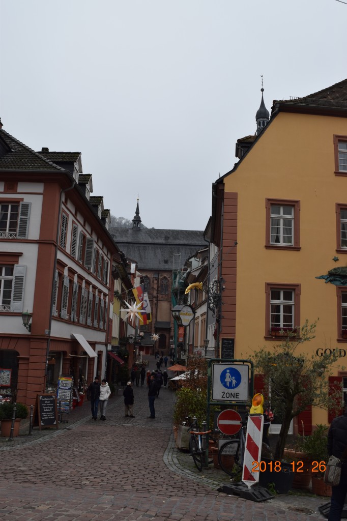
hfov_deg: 38.3
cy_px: 260
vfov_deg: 55.1
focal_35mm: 34
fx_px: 499
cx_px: 174
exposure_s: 1/250
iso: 280
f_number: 8
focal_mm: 23
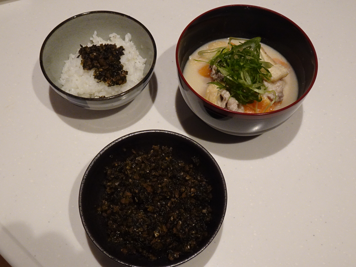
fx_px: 411
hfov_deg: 46.8
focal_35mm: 40
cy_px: 134
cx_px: 178
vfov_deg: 36.0
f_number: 4
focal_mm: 6.64
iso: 500
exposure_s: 1/40
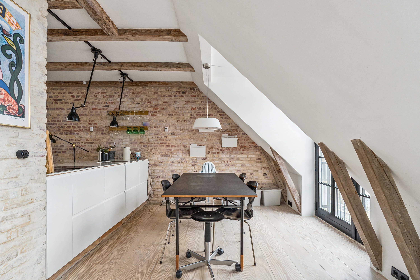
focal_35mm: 18
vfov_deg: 68.3
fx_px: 206
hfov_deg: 91.0
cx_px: 210
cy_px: 140
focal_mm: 11.8
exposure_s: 1/6
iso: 400
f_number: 7.1
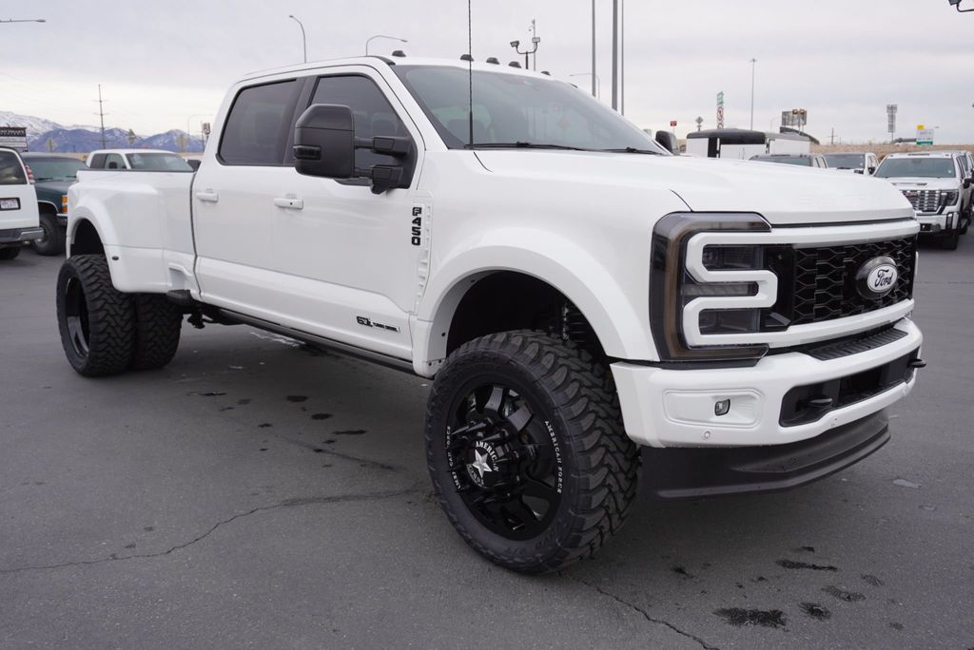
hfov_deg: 61.9
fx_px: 812
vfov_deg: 43.7
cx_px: 487
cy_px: 325
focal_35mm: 30
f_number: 5
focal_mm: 20
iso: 100
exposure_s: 1/100
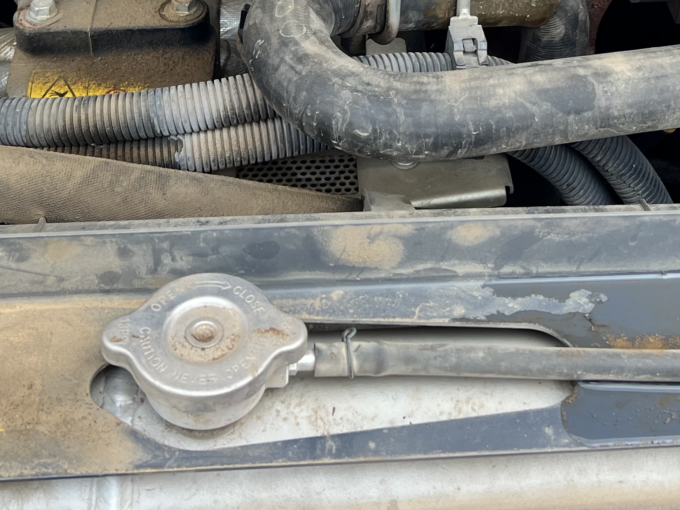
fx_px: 1297
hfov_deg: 29.3
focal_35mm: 66
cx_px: 395
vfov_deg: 21.0
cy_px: -69
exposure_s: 1/260
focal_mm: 5.7
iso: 40
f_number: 1.5
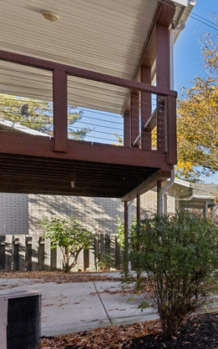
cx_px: 407
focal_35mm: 35
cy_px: 235
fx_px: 333
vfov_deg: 54.1
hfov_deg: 21.1
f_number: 8
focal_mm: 14
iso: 640
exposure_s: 1/1000
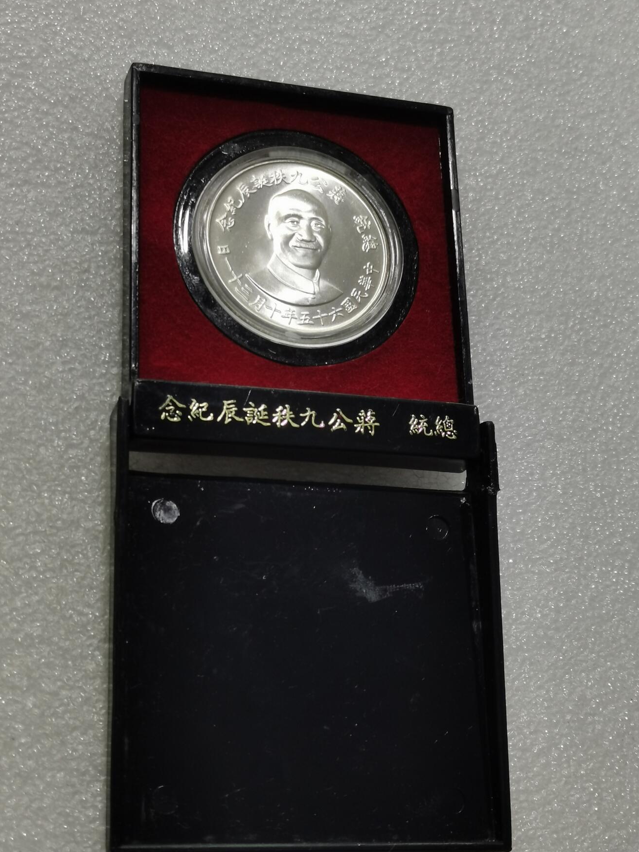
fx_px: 1501
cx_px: 321
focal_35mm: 61
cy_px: 437
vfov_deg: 31.7
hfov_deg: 24.0
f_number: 1.8
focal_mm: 5.58
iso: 50
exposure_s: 1/115
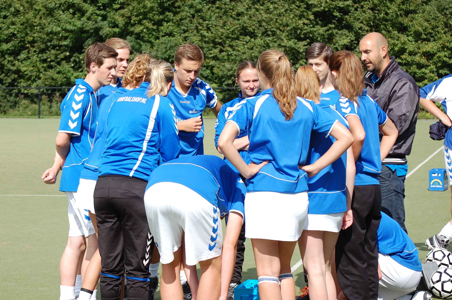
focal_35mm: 93
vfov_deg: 14.7
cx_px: 226
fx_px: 1167
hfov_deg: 21.9
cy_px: 150
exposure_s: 1/640
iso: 200
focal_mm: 62
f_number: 6.3
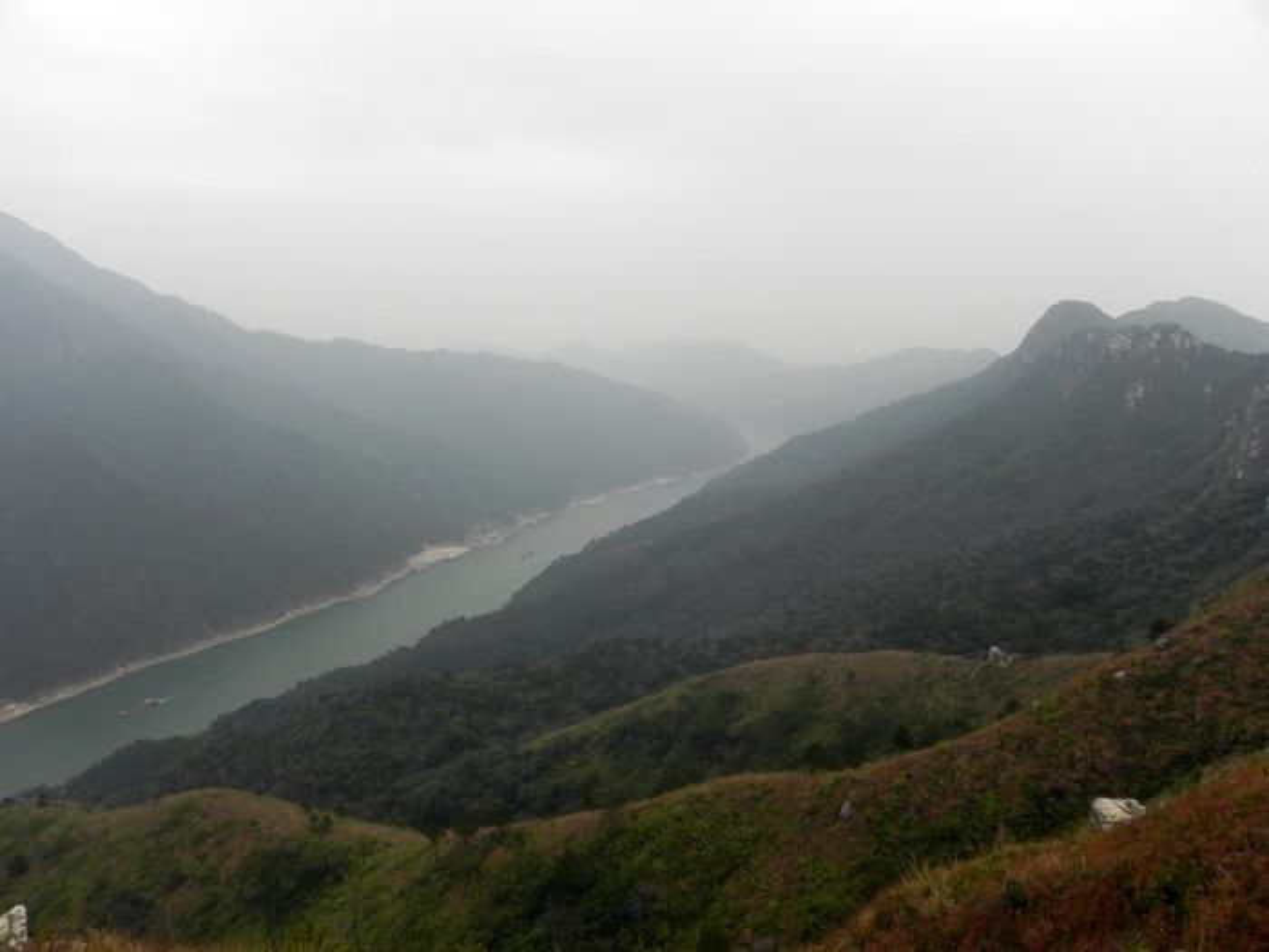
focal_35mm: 26
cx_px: 634
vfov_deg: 53.1
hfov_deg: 67.3
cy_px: 476
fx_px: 953
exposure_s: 1/252
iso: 160
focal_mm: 4.6
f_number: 6.3
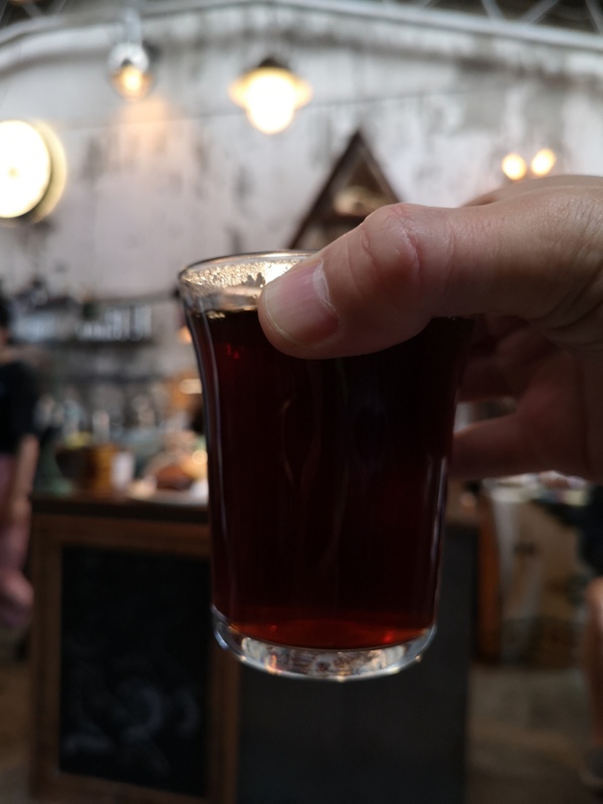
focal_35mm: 27
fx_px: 627
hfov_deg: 51.4
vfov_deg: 65.3
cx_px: 302
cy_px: 402
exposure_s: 1/50
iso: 400
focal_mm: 3.95
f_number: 1.8
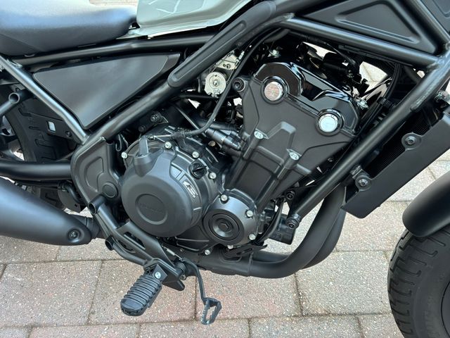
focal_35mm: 26
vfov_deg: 53.1
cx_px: 225
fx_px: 338
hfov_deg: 67.3
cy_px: 169
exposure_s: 1/60
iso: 320
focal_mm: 5.96
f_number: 1.6
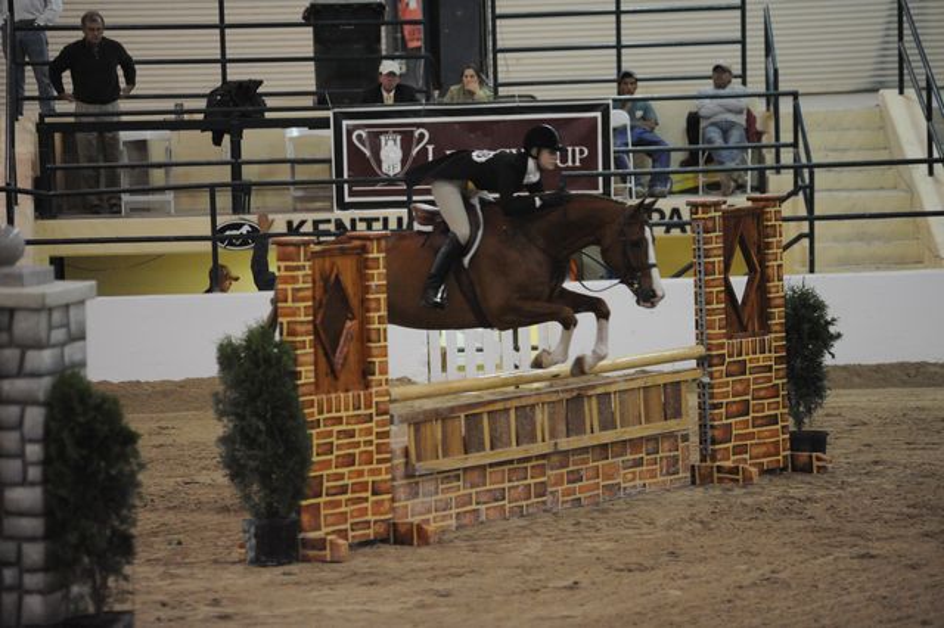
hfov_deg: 10.3
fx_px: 5242
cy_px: 314
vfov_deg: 6.9
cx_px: 472
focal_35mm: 200
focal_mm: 200
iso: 6400
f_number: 2.8
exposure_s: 1/400
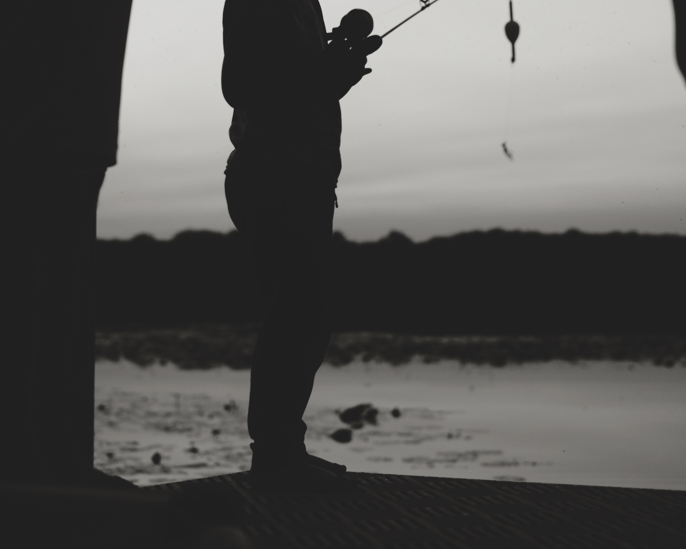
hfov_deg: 25.4
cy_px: 149
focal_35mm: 75
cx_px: 343
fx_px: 1523
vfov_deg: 20.3
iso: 250
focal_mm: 35
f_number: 2
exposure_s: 1/950
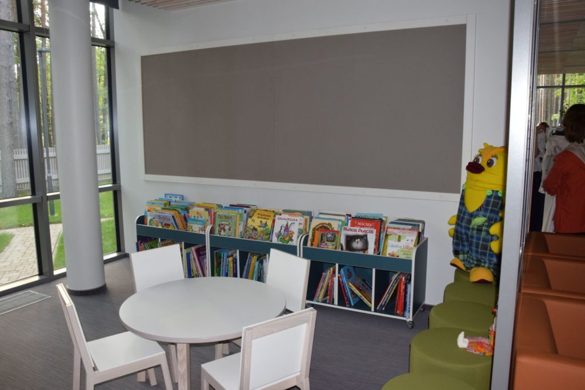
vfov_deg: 47.9
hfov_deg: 67.4
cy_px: 195
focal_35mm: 27
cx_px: 292
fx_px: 439
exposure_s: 1/100
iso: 800
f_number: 5
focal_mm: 18
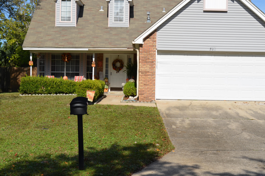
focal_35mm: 60
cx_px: 132
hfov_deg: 33.5
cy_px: 88
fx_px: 441
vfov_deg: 22.5
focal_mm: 40
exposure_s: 1/200
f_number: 13
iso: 100
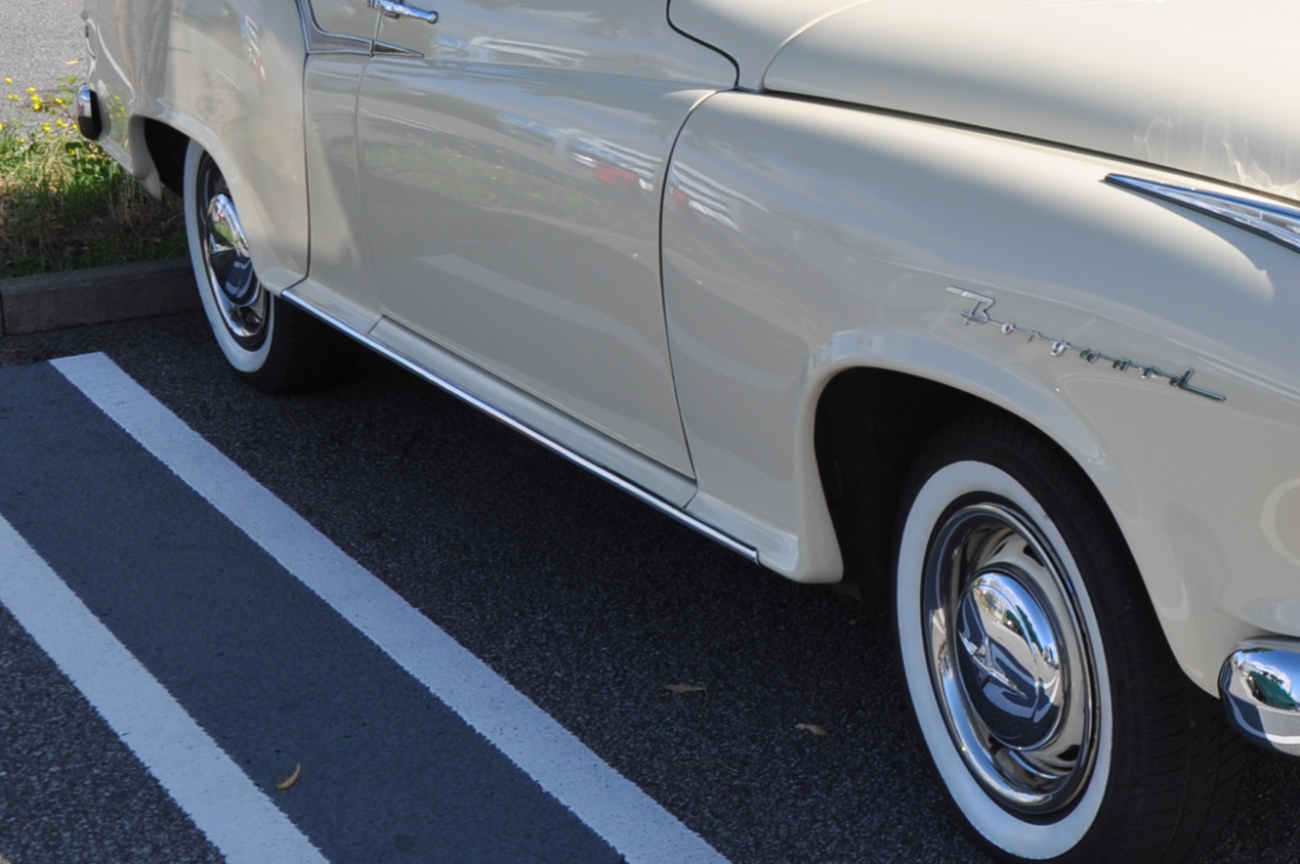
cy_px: 122
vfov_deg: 15.5
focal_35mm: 87
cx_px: 1182
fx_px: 3138
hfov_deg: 22.8
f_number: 8
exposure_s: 1/320
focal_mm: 24
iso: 200
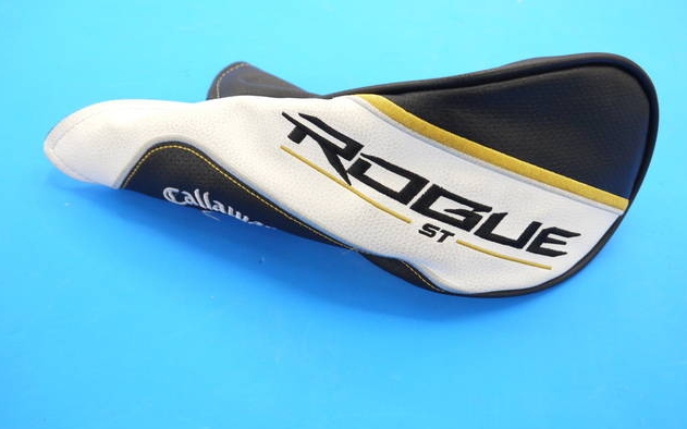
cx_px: 344
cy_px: 218
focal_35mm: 43
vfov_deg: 29.8
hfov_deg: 46.2
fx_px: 805
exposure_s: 1/125
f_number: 4.2
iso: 800
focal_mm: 20
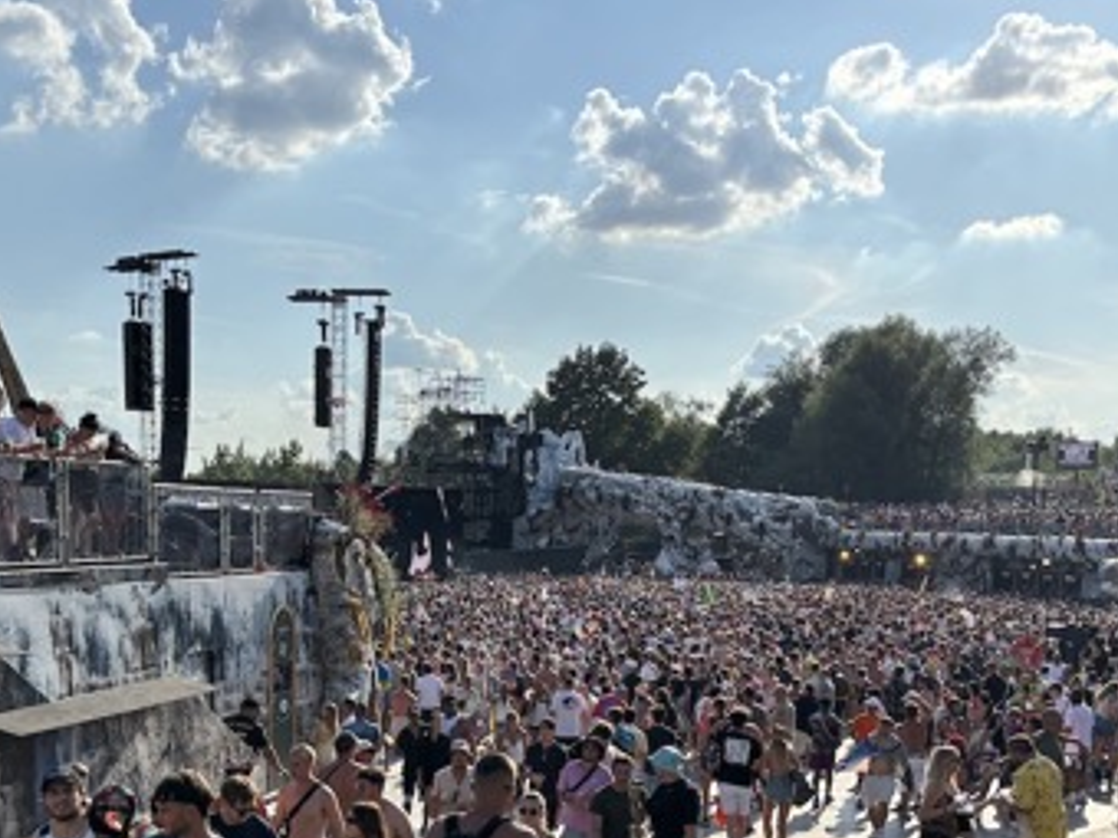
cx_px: 464
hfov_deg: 38.8
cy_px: 680
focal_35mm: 49
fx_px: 1583
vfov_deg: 29.0
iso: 50
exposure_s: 1/3788
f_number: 1.6
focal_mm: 5.96
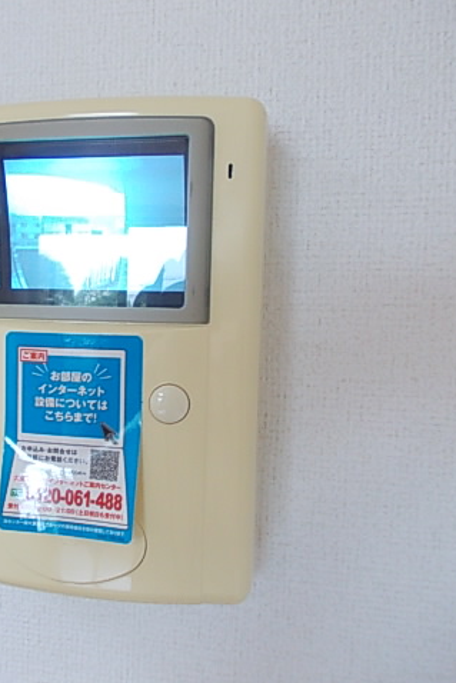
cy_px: 342
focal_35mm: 39
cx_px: 86
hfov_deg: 33.2
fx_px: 740
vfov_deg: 49.5
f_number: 2.7
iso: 180
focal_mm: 4
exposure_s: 1/25
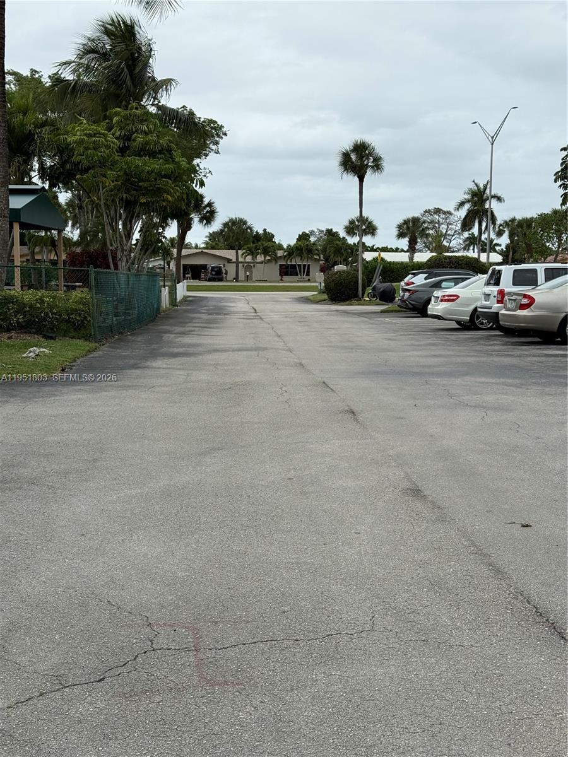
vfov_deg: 39.7
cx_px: 284
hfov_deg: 30.3
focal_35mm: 48
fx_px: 1050
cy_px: 378
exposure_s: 1/2577
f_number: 1.78
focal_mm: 6.76
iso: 64
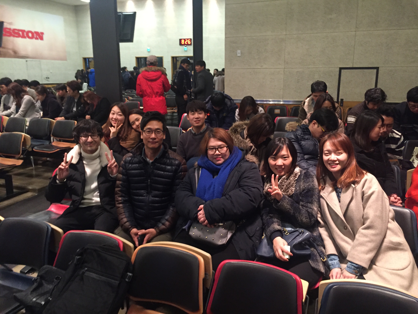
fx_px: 350
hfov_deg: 61.7
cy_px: 157
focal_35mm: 29
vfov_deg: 48.2
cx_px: 209
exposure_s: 1/30
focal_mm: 4.15
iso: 250
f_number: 2.2
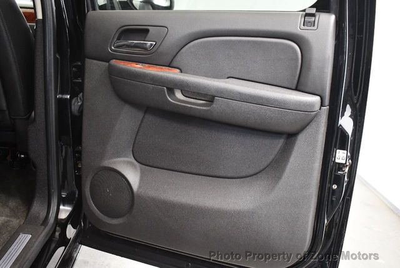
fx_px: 401
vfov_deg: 37.0
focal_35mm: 36
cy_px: 134
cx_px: 200
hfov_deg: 53.1
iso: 4500
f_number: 3.5
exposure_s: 1/60
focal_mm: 18
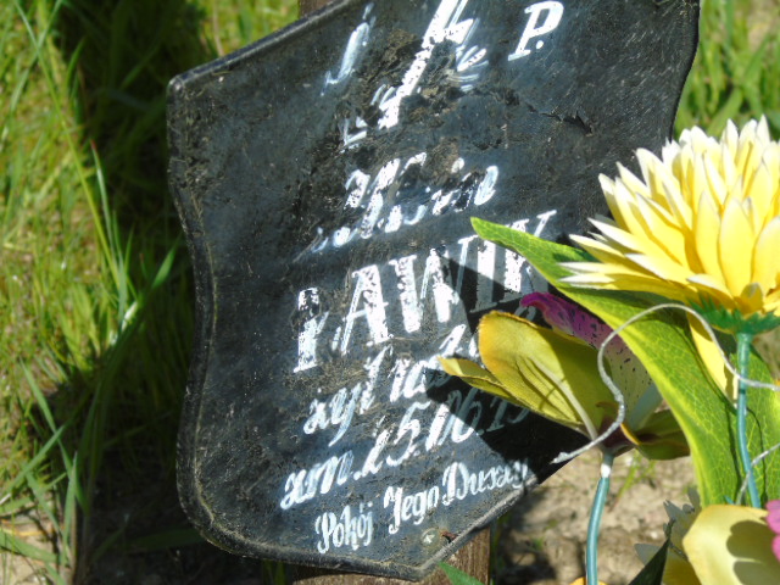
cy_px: 292
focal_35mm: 243
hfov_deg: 8.1
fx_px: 5476
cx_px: 390
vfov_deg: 6.1
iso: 80
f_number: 4.8
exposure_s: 1/320
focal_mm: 43
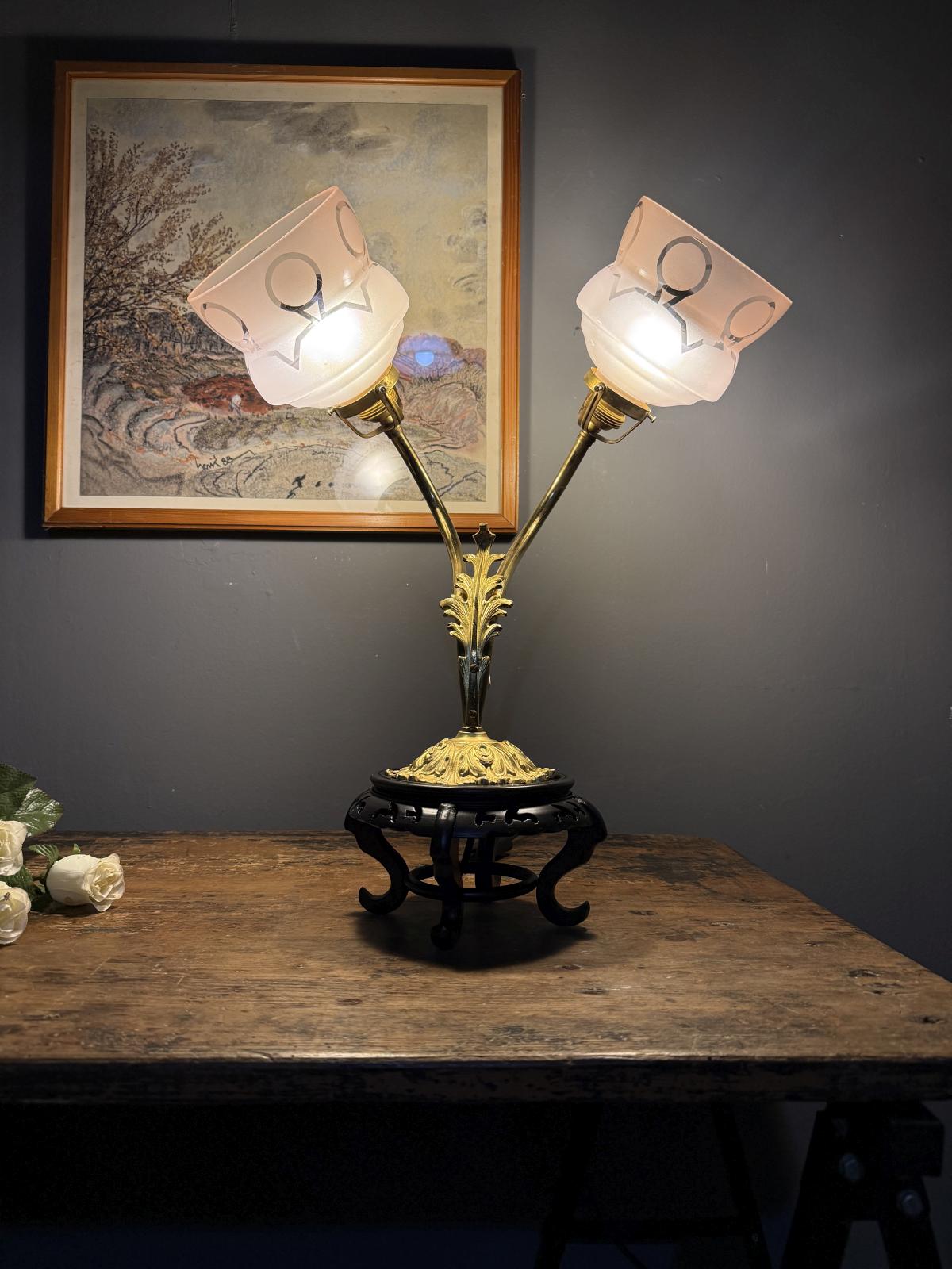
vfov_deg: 71.6
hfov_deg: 56.8
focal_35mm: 24
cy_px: 634
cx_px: 476
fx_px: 880
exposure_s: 1/100
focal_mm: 6.76
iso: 200
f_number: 1.78
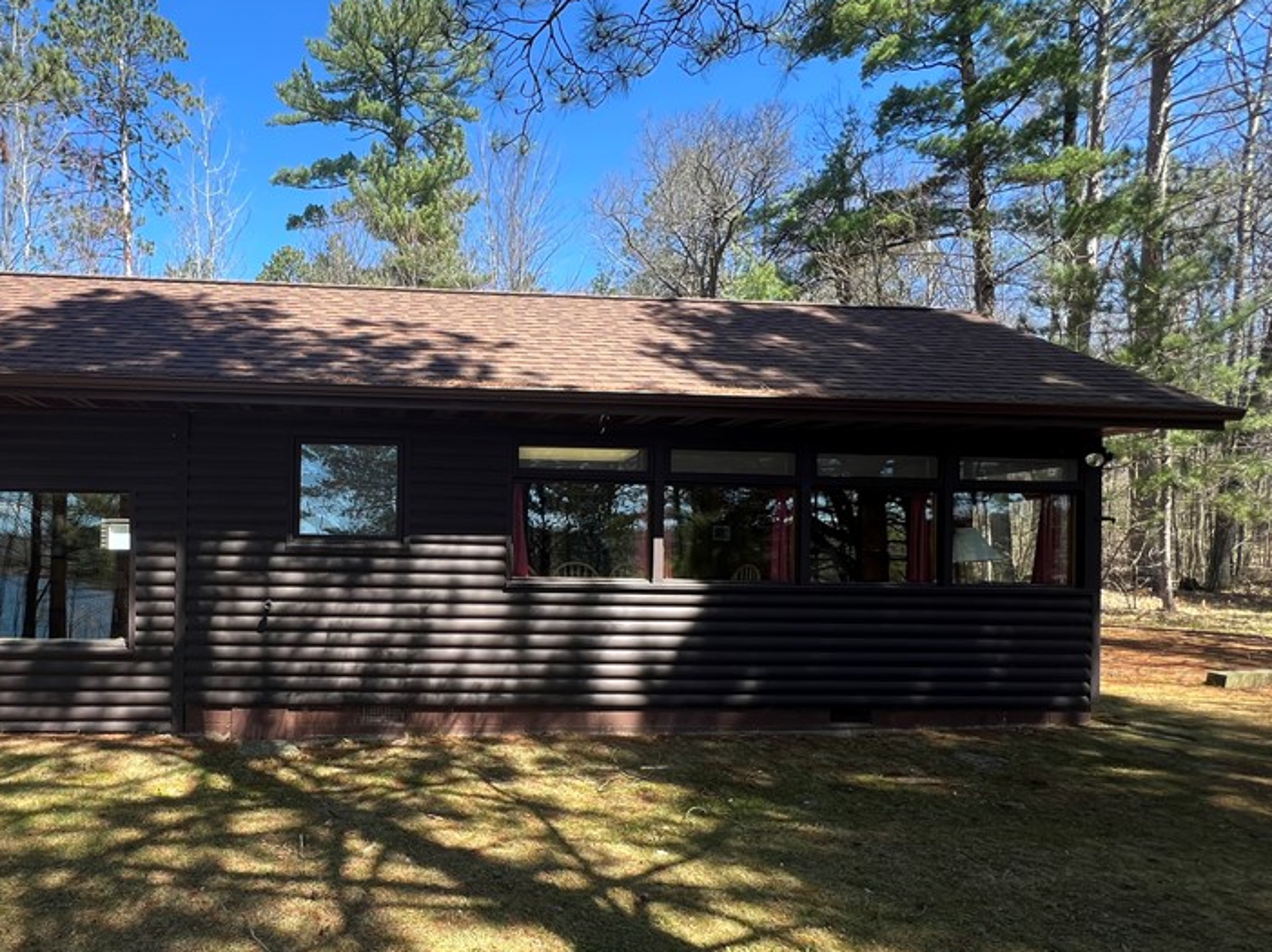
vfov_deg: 68.1
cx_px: 414
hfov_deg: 81.6
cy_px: 560
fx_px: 698
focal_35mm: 19
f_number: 1.8
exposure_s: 1/166
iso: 32
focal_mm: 1.57
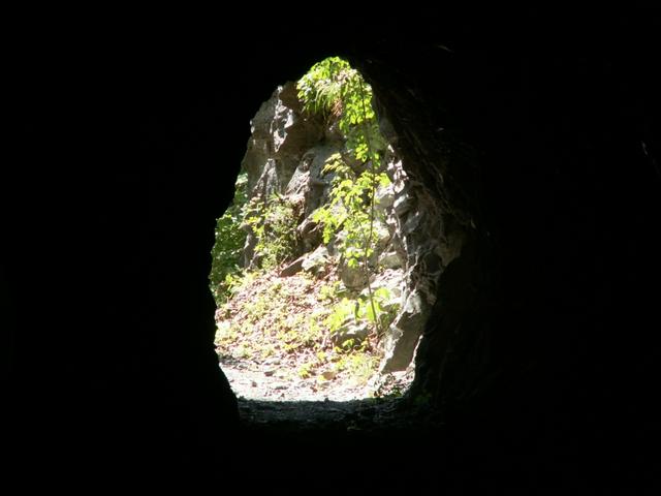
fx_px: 6110
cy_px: 248
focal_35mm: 320
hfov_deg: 6.2
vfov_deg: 4.6
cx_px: 330
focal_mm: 52.99
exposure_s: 1/80
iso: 64
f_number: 4.5
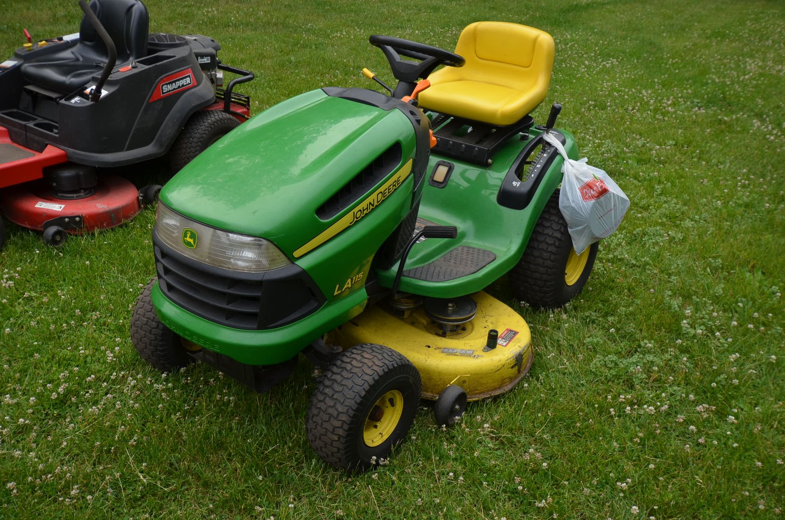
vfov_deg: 39.8
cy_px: 260
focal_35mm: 33
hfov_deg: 57.3
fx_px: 718
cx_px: 392
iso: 200
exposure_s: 1/200
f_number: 8
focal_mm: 22
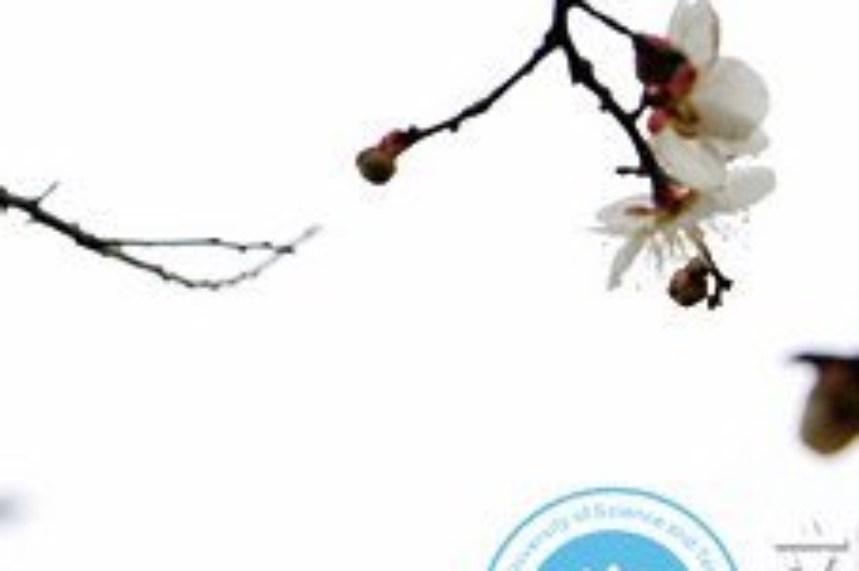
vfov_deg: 11.4
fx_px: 2837
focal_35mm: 119
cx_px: 132
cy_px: 25
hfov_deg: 17.0
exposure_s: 1/125
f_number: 5.6
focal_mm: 30
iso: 200
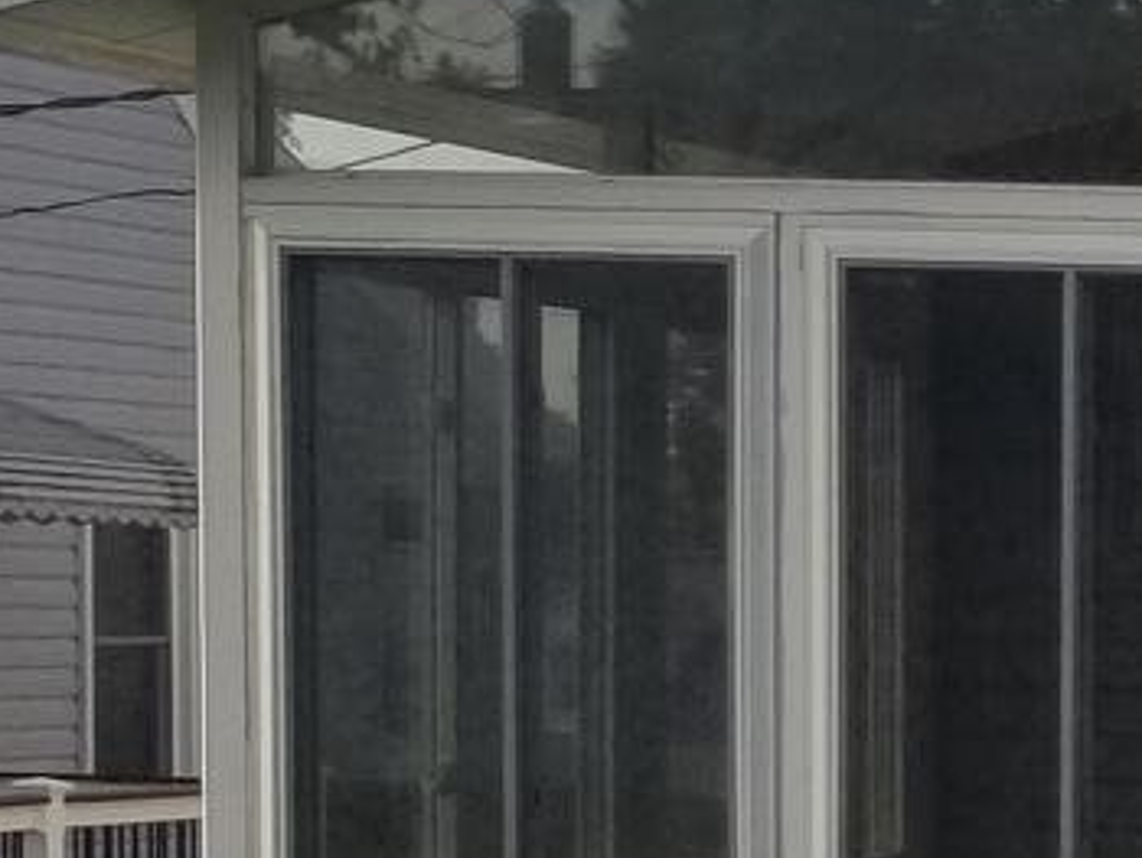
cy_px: 1054
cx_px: 2127
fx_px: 5018
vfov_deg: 9.6
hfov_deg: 11.9
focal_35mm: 152
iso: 50
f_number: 1.7
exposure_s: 1/2188
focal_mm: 4.3
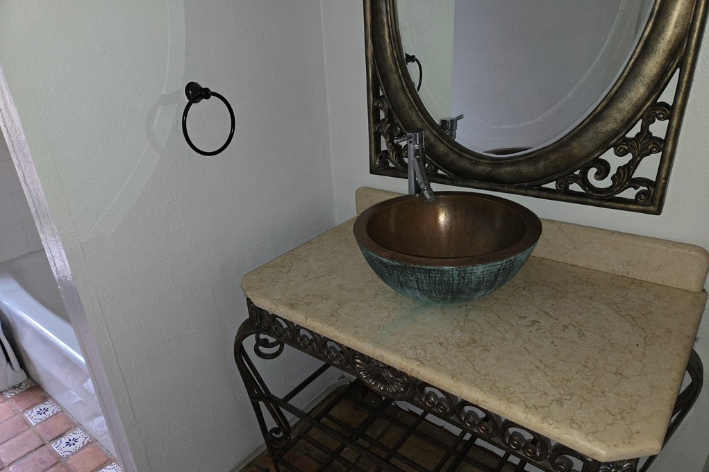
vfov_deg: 53.0
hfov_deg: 73.8
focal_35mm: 24
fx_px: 472
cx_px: 354
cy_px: 259
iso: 100
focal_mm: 5.4
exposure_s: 1/60
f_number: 1.8
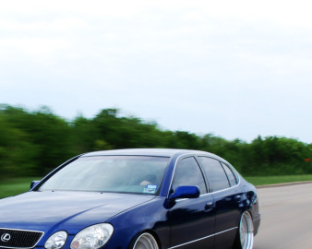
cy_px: 211
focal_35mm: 60
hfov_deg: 30.8
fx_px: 554
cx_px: 70
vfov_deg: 24.8
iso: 200
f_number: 22
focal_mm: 18
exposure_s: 1/13
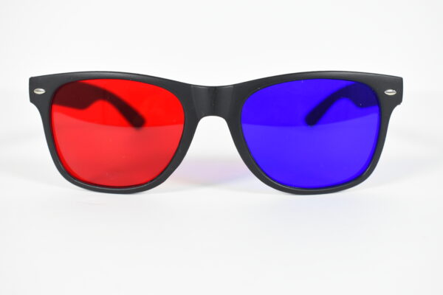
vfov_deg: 28.9
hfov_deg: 42.3
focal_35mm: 46
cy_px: 148
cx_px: 222
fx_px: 572
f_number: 5.6
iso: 1600
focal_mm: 31
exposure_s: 1/80
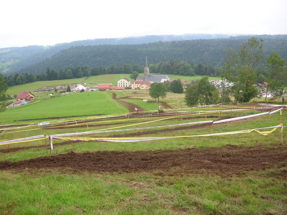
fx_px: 290
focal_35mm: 35
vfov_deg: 40.7
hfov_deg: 52.6
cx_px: 144
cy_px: 108
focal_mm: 5.8
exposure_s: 1/222
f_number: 2.8
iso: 50
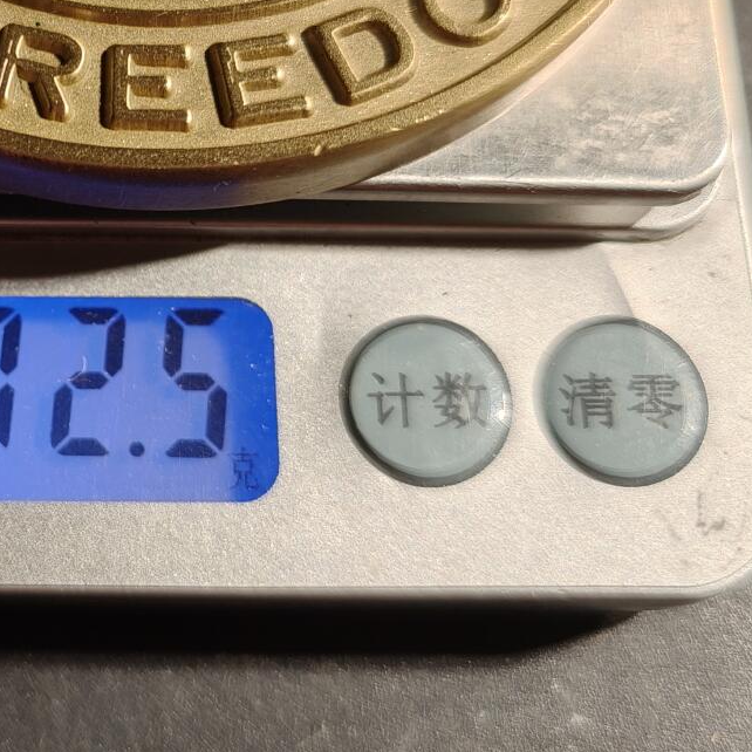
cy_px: 237
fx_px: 1401
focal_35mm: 57
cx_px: 36
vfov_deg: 29.8
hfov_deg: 28.5
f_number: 1.6
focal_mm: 6.06
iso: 100
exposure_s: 1/100
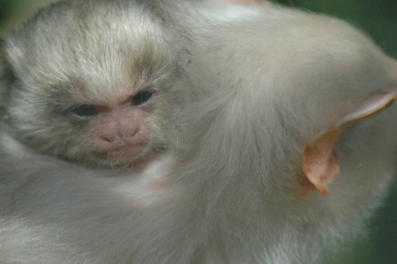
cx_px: 157
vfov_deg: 2.2
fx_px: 7017
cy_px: 134
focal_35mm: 637
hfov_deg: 3.2
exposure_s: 1/2500
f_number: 6.3
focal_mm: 300
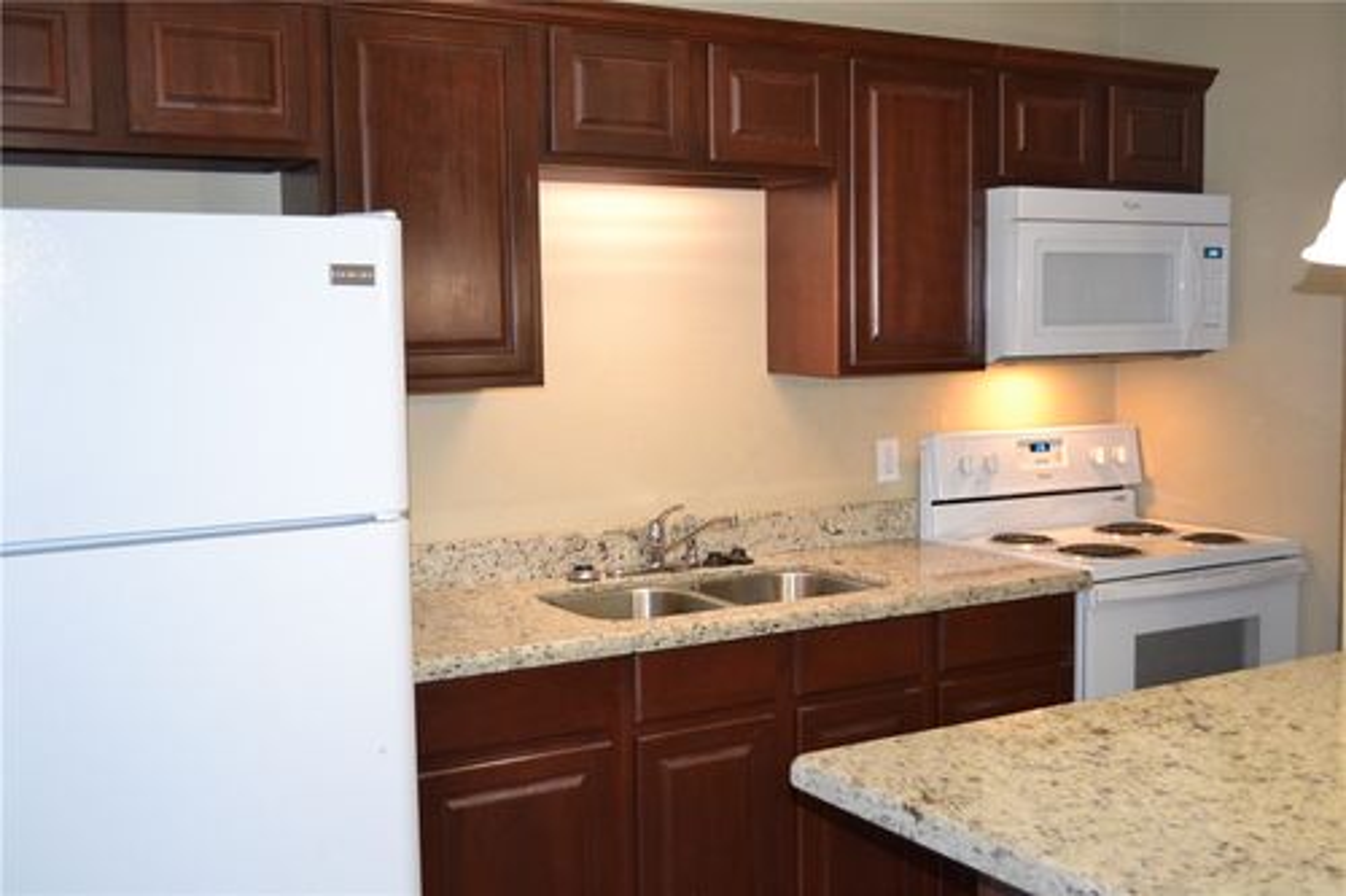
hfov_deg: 49.6
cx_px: 673
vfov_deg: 34.2
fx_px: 1458
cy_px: 448
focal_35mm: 39
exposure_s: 1/60
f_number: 4.2
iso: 2000
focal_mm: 26
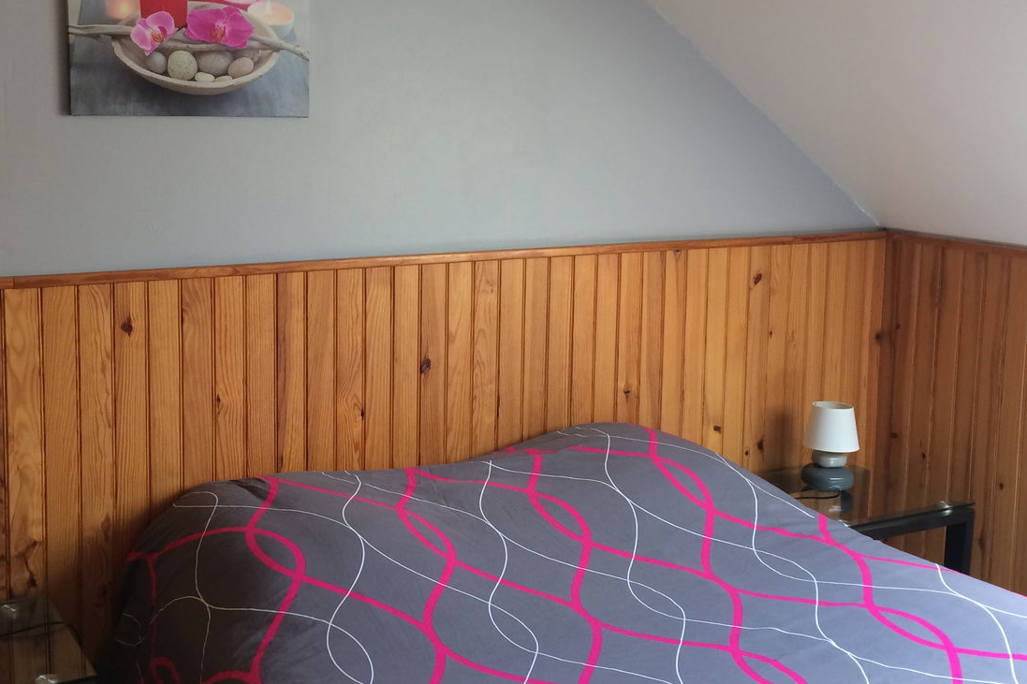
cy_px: 282
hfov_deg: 44.4
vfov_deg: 30.4
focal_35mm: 44
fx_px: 1255
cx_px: 460
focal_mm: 4.15
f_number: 2.2
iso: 32
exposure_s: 1/33
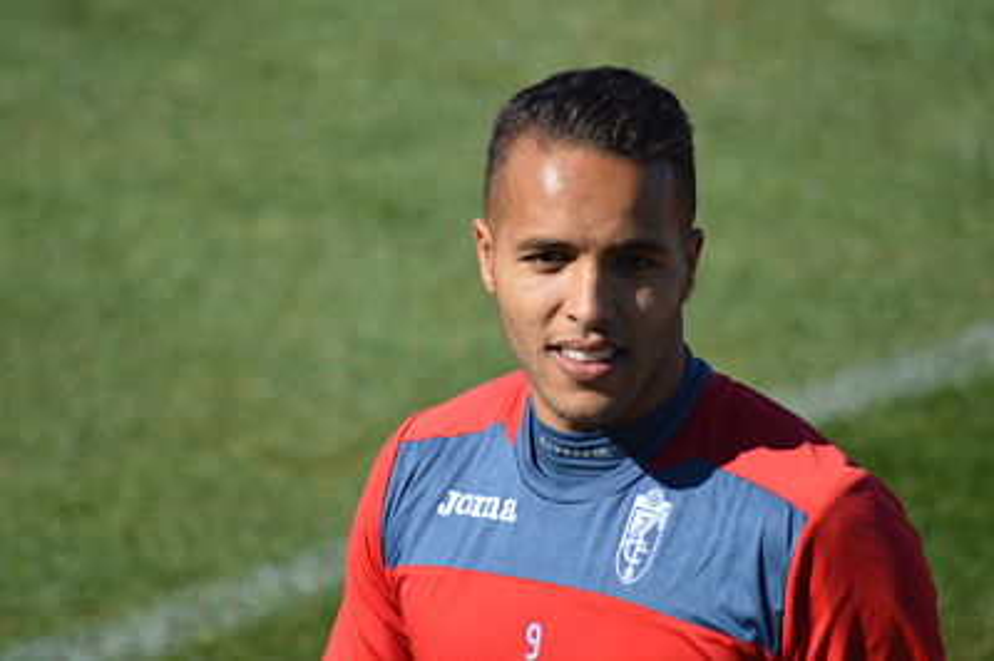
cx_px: 497
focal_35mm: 450
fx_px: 12414
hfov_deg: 4.6
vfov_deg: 3.0
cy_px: 330
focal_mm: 300
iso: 400
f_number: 5.6
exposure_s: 1/1600
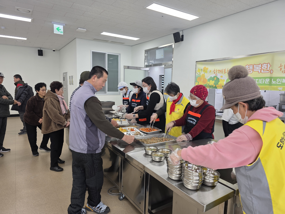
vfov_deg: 58.9
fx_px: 189
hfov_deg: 73.9
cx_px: 142
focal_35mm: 23
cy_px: 107
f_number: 1.7
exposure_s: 1/120
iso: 80
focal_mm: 6.3
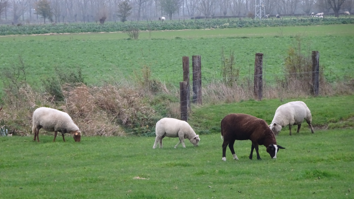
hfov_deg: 8.3
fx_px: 2450
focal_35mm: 261
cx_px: 177
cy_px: 125
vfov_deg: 4.7
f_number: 6.3
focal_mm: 40.86
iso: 800
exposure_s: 1/80
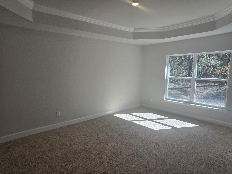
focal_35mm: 23
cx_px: 116
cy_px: 87
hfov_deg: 73.9
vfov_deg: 58.9
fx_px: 154
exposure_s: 1/120
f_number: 1.7
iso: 12
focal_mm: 6.3
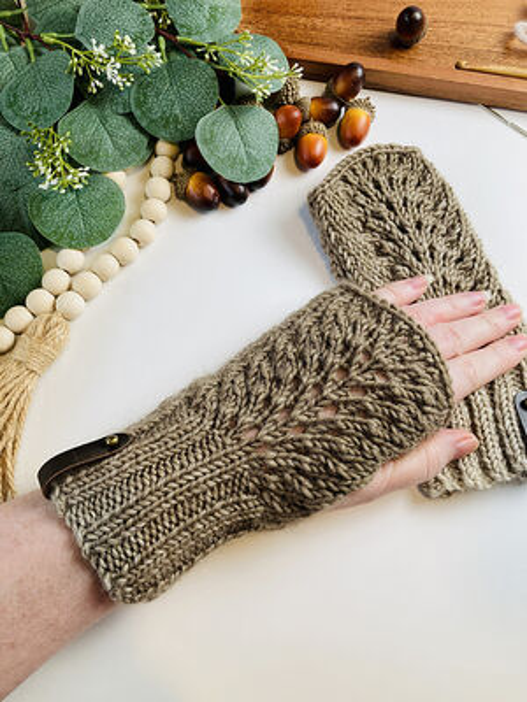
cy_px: 351
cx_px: 264
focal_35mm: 28
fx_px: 568
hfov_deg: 49.7
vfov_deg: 63.4
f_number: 1.8
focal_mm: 3.99
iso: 25
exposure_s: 1/100
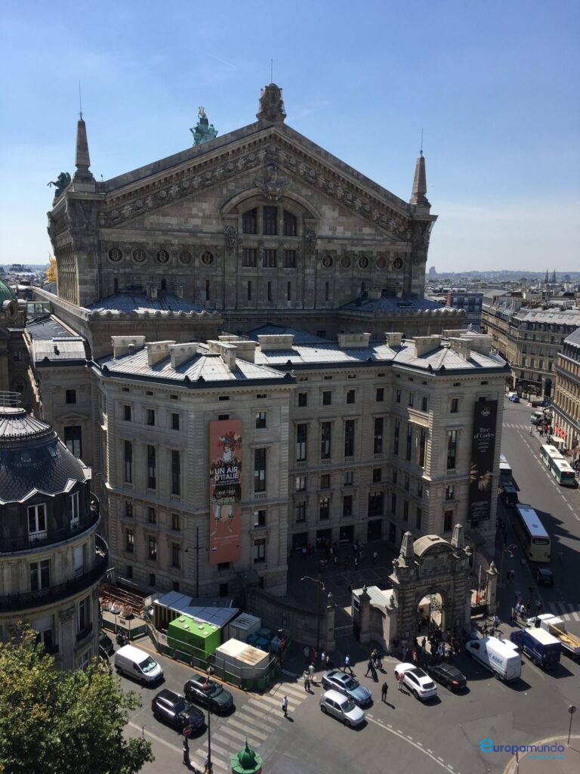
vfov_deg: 61.7
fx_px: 648
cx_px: 290
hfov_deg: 48.2
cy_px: 387
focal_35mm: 29
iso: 25
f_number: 2.2
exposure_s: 1/1637
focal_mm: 4.15
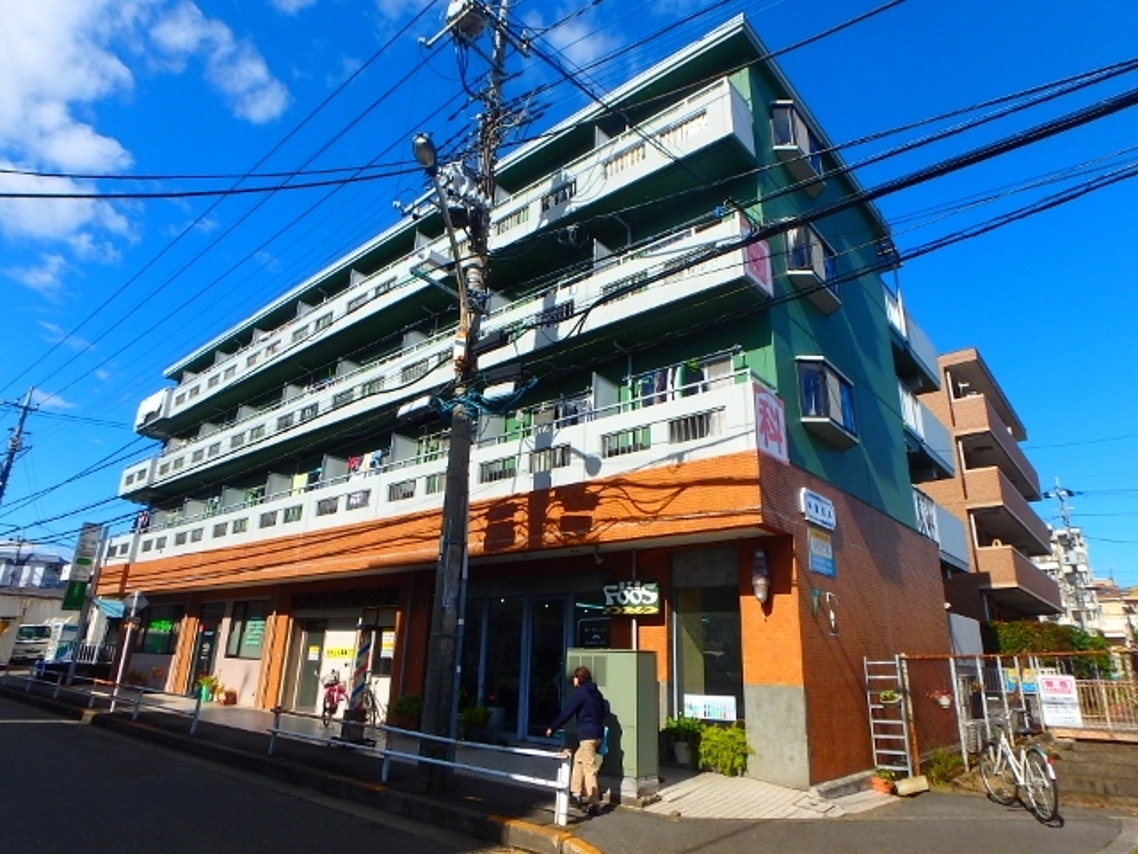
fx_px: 690
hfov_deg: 79.0
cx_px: 569
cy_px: 427
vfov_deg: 63.4
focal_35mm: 21
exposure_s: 1/640
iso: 125
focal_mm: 3.7
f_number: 6
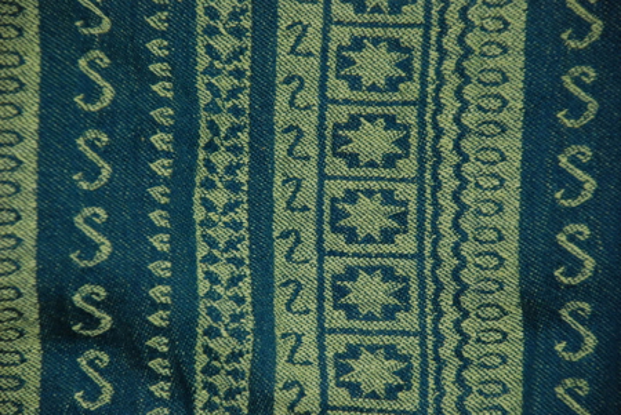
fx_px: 3496
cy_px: 208
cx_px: 310
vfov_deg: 6.8
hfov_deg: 10.1
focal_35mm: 202
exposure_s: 1/60
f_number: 7.1
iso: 800
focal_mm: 135
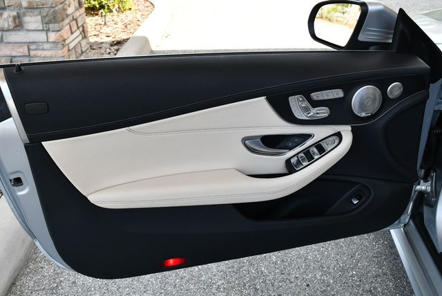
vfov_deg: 36.9
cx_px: 221
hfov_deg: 53.1
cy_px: 148
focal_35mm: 36
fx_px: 442
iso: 250
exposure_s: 1/250
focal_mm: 18
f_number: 5.6
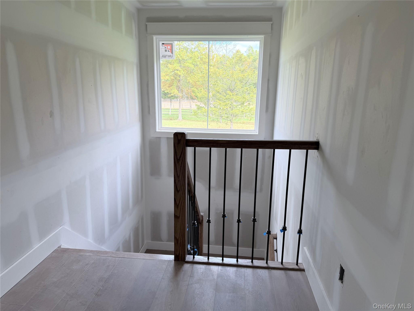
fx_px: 287
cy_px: 156
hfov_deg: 71.6
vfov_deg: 56.8
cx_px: 207
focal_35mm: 24
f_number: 1.78
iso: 64
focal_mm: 6.76
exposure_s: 1/218
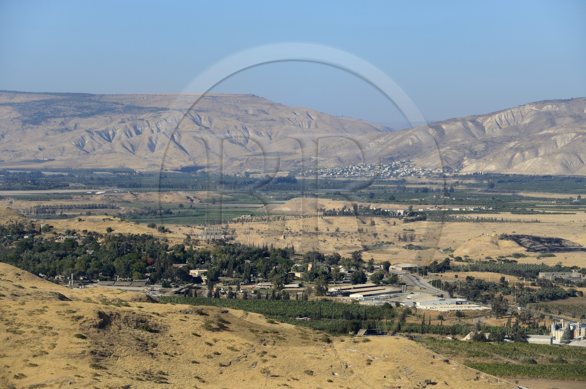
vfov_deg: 10.1
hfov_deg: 15.2
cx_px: 293
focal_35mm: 135
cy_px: 194
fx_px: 2196
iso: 200
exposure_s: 1/800
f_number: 8
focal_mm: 135
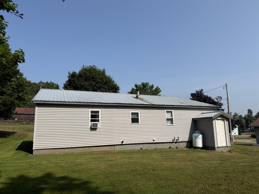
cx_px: 130
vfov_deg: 56.8
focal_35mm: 24
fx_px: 180
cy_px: 97
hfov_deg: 71.6
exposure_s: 1/7353
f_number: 1.78
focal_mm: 6.76
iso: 80
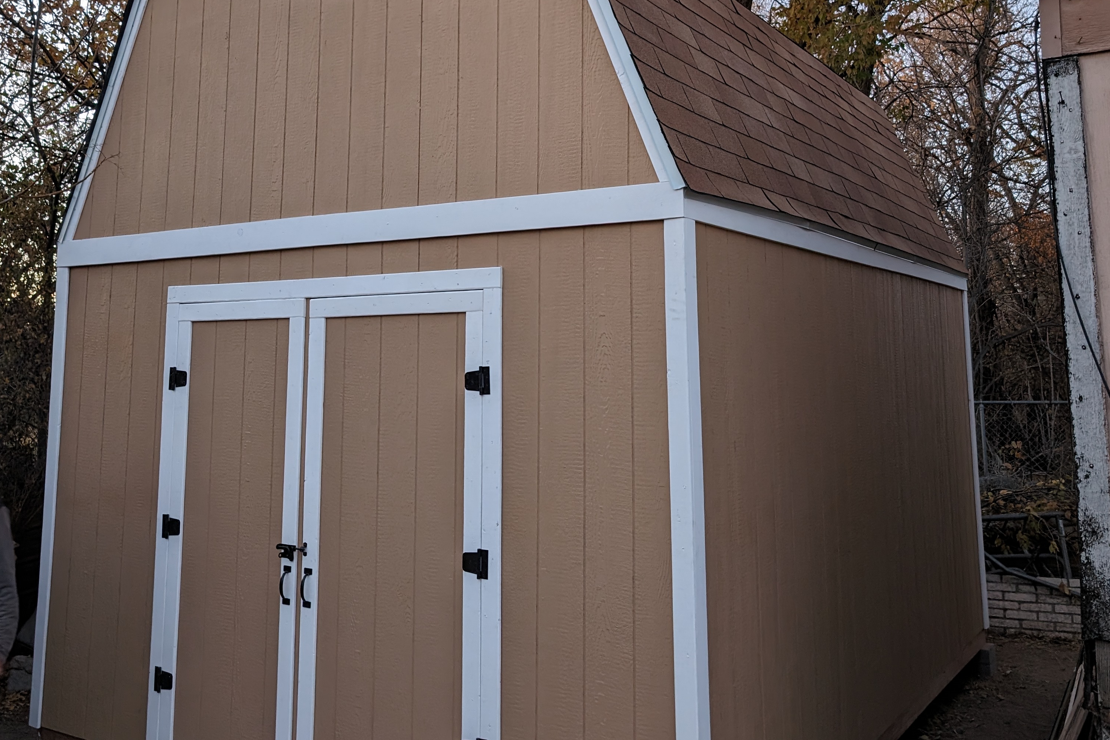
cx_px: 548
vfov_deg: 38.1
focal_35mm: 34
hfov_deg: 55.8
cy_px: 208
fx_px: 1048
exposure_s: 1/23.8
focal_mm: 6.9
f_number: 1.68
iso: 379
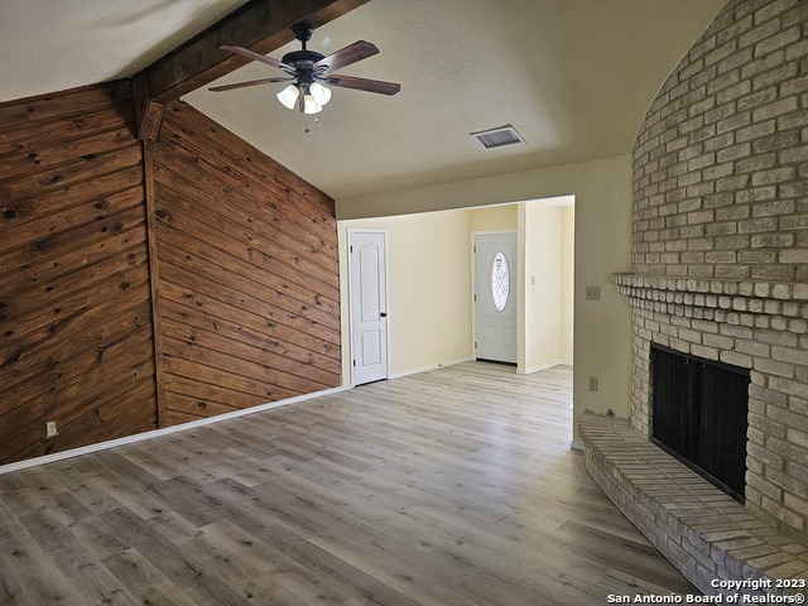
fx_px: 537
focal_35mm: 23
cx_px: 404
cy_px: 303
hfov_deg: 73.9
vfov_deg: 58.9
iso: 50
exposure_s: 1/120
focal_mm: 6.3
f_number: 1.7
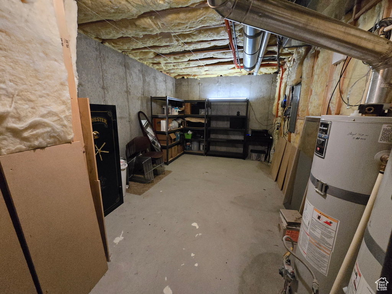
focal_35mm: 13
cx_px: 196
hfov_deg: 106.2
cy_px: 147
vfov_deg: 89.9
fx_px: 147
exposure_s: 1/60
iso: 1600
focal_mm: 2.2
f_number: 2.2
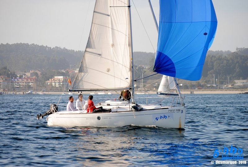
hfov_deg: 11.4
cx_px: 124
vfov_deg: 7.7
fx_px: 1243
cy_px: 84
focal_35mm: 180
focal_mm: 120
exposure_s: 1/500
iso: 160
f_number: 5.6
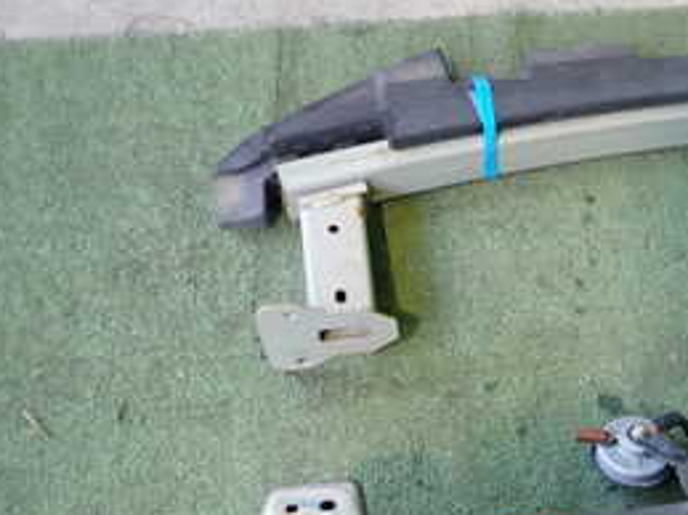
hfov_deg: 29.5
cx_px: 781
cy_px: 401
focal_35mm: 58
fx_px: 1152
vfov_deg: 24.9
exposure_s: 1/50
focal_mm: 4.5
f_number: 2
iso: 320
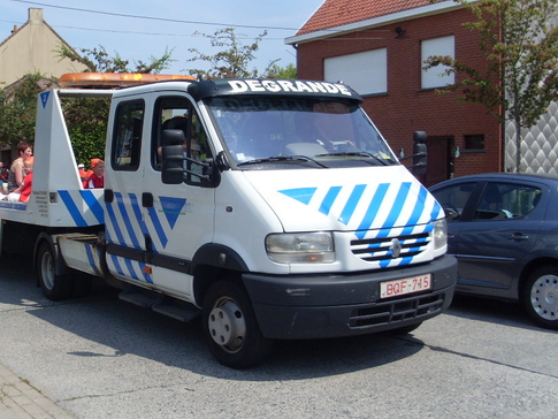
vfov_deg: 30.9
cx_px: 216
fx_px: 758
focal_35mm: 47
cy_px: 219
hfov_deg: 40.2
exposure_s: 1/250
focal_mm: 6.3
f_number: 7.7
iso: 80
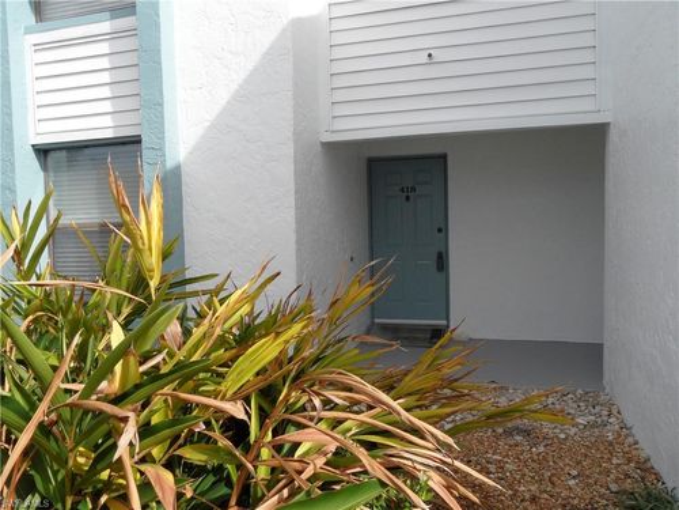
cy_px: 255
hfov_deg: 71.6
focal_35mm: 24
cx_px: 340
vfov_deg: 56.8
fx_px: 471
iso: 80
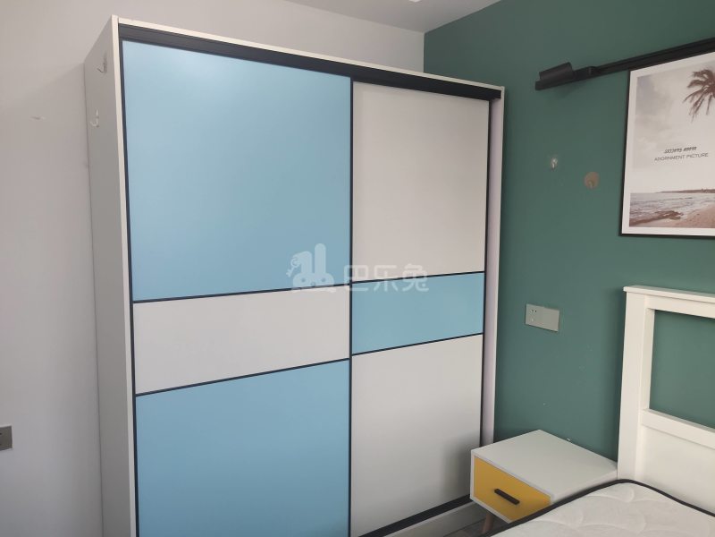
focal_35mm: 29
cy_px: 268
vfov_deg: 48.2
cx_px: 358
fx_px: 599
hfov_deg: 61.7
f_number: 1.8
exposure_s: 1/100
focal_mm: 4.27
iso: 113
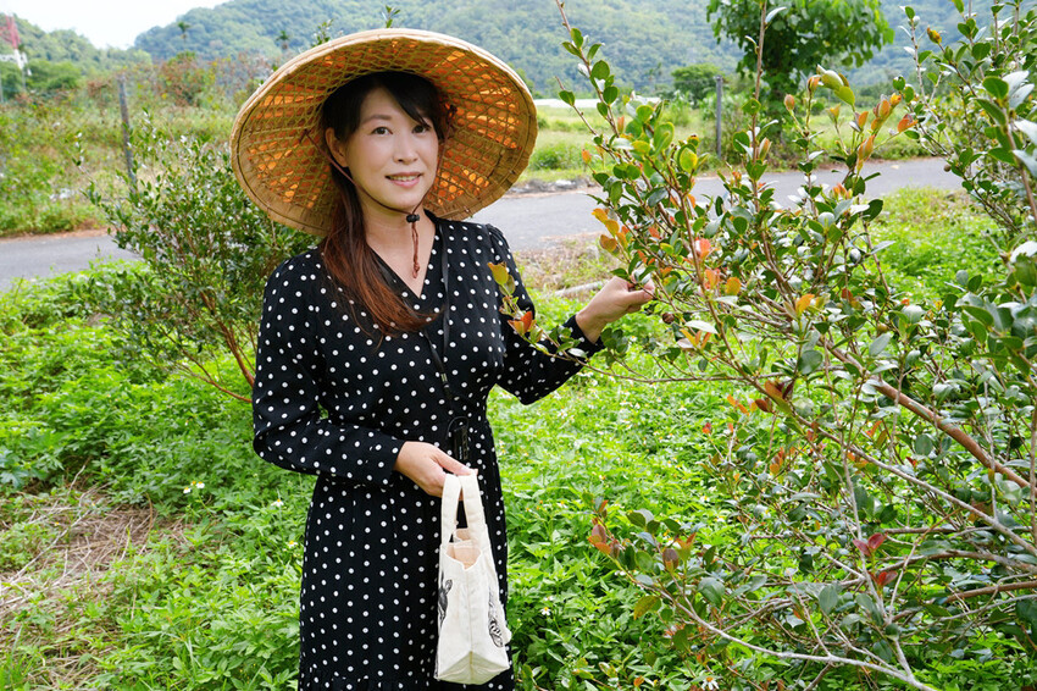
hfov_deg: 55.8
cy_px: 346
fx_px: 979
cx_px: 518
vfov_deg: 38.9
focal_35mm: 34
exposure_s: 1/320
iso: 320
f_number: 8
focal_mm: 34
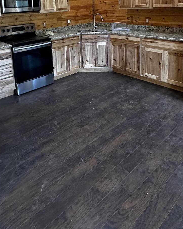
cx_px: 77
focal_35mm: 30
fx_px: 203
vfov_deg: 53.9
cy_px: 39
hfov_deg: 48.3
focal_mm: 2.22
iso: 400
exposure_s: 1/60
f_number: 2.2
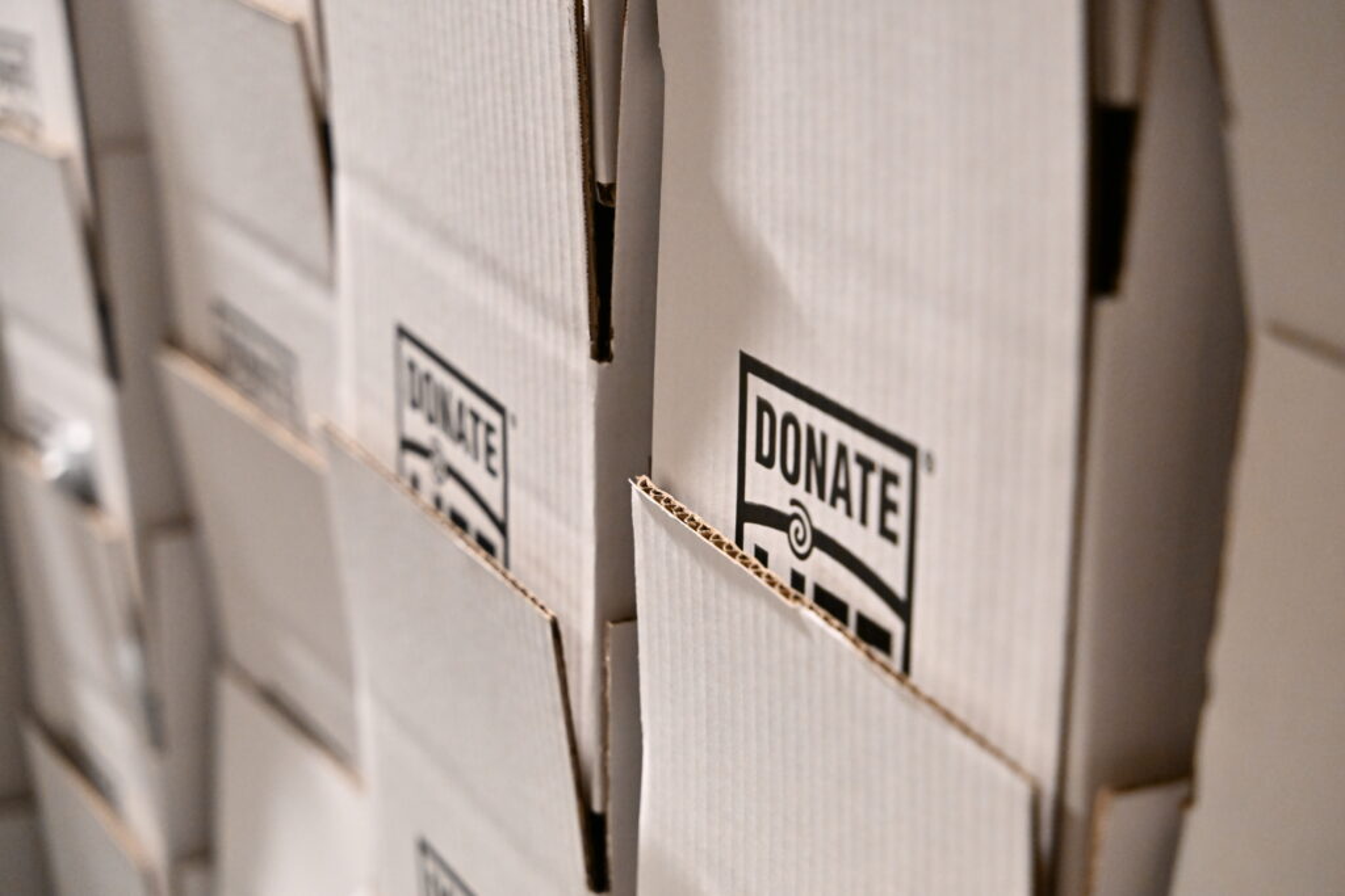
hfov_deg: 27.0
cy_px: 448
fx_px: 2802
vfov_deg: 18.2
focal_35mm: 75
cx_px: 672
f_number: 3.5
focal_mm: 75
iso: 6400
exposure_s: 1/160
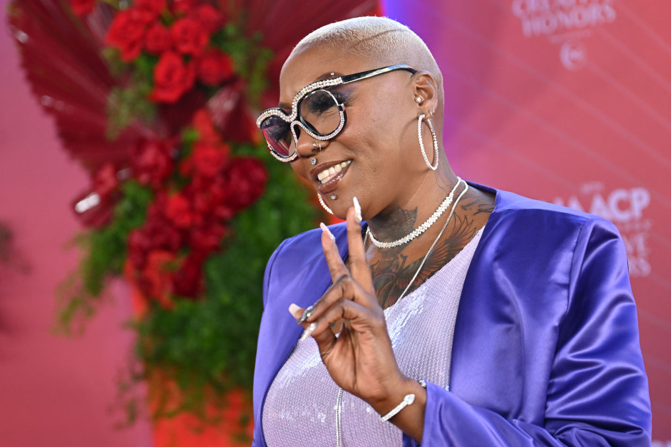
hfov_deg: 19.3
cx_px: 337
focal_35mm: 106
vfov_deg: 12.9
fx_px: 1976
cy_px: 222
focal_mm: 70
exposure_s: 1/640
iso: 1000
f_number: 2.8
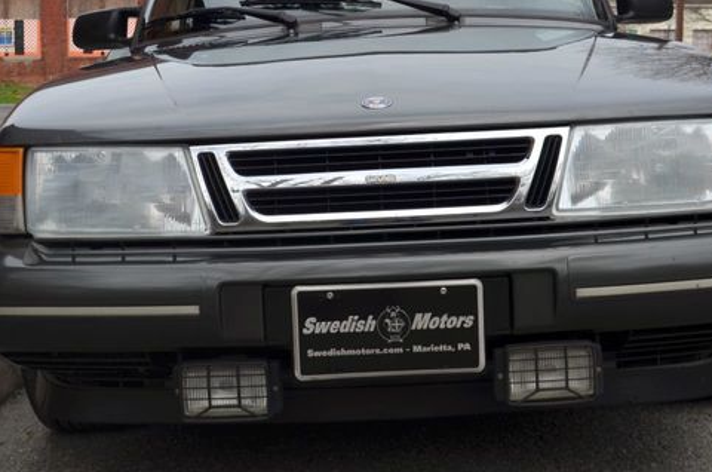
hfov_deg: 31.5
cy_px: 169
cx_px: 378
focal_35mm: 64
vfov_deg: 21.1
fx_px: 1263
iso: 100
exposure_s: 1/250
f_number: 8
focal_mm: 32
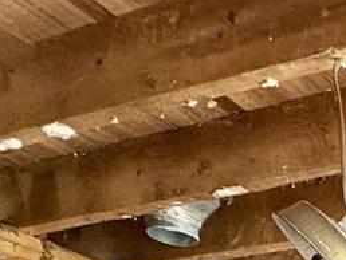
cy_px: 633
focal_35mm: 78
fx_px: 780
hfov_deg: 19.1
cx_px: 620
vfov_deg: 13.5
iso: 640
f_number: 2.2
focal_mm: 2.22
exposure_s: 1/60
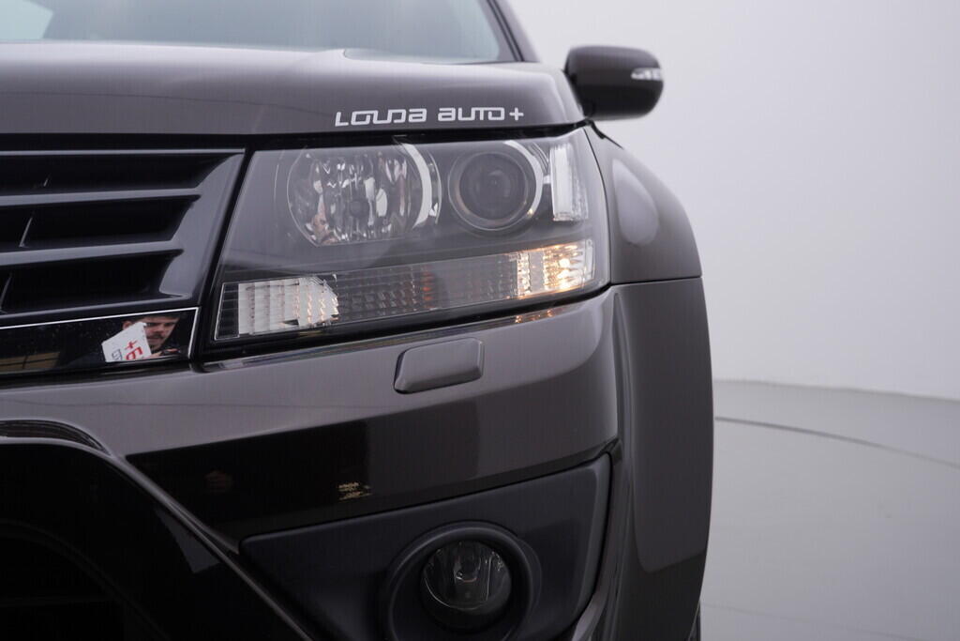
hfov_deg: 53.1
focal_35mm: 36
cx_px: 480
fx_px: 960
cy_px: 320
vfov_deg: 36.9
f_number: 4.5
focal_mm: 24
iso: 125
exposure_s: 1/100
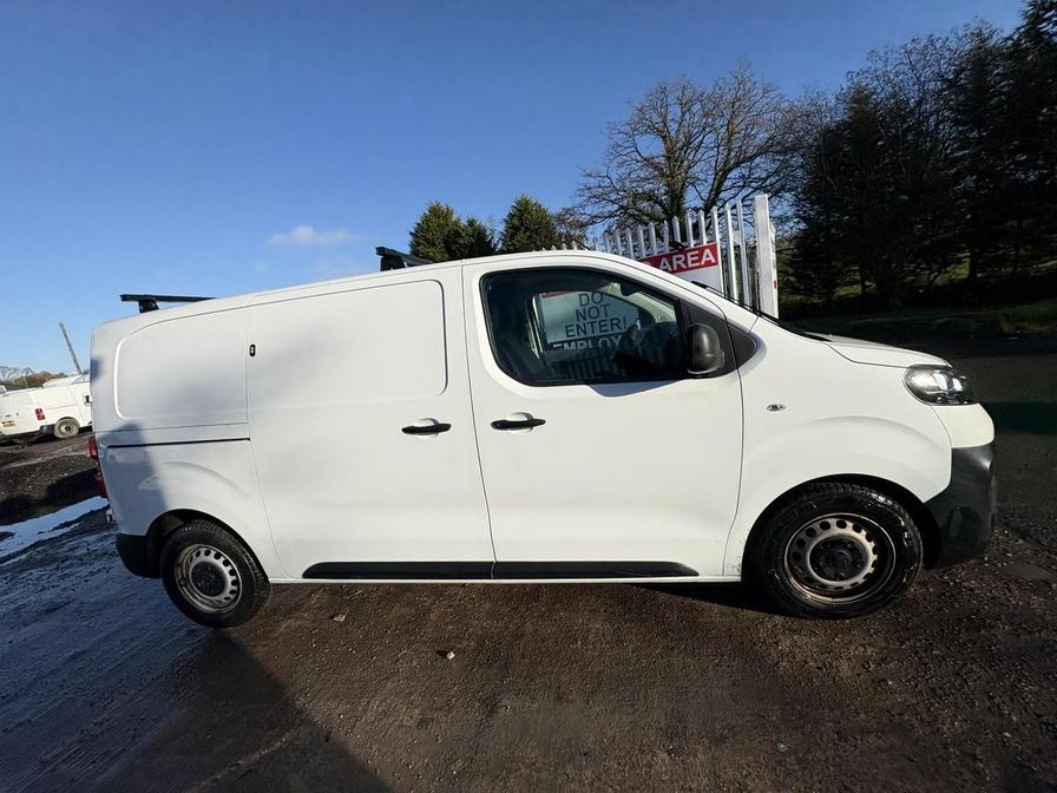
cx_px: 528
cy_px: 396
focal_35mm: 14
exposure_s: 1/3717
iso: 50
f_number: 2.2
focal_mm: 2.22
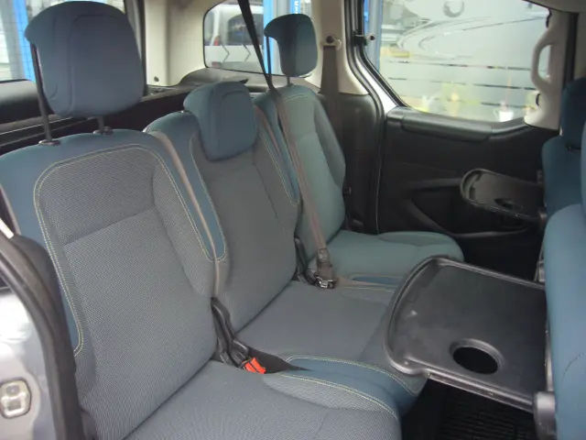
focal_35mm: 28
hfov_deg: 63.4
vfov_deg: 49.7
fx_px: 474
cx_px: 293
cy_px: 220
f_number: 2.8
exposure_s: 1/15
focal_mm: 4.6
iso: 160
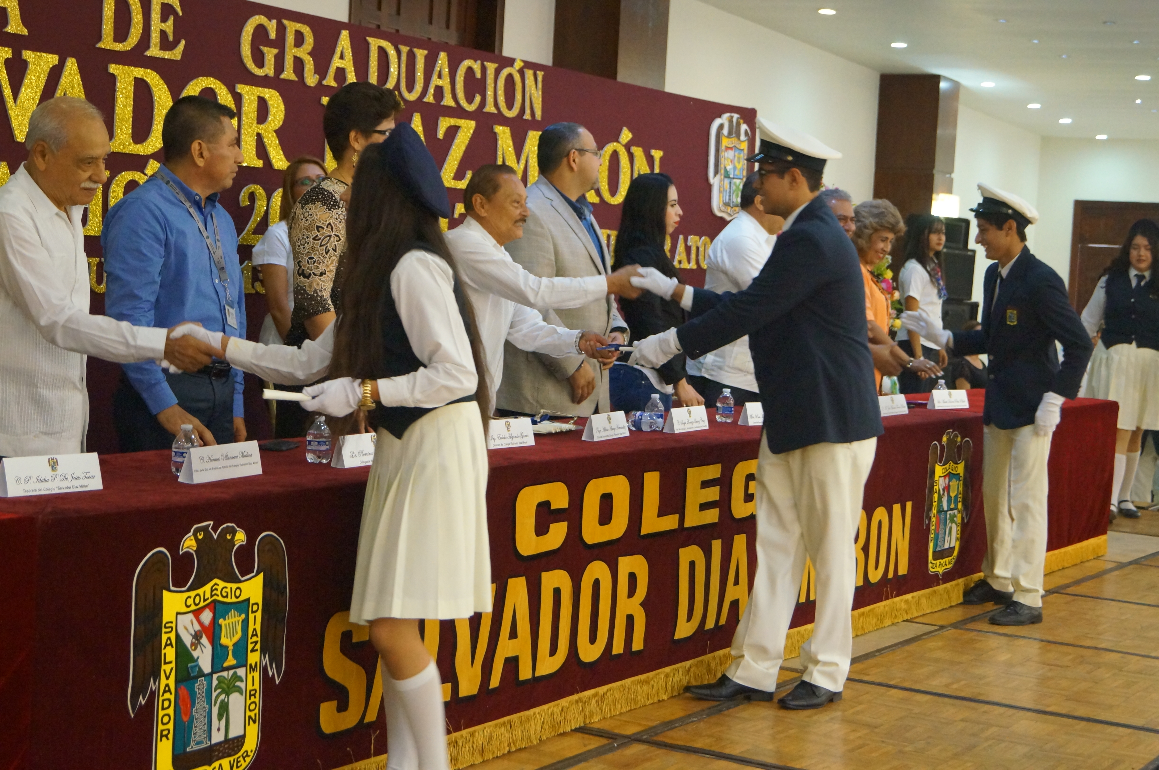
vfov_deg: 22.6
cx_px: 580
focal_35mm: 60
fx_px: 1930
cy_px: 385
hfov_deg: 33.4
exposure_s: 1/50
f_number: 5
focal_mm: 40
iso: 3200
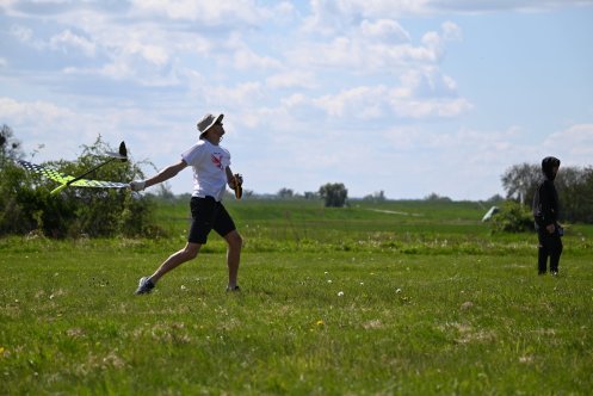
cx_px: 296
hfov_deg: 12.4
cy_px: 198
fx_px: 2719
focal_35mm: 165
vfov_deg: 8.3
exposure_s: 1/2500
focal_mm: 165
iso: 320
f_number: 6.3
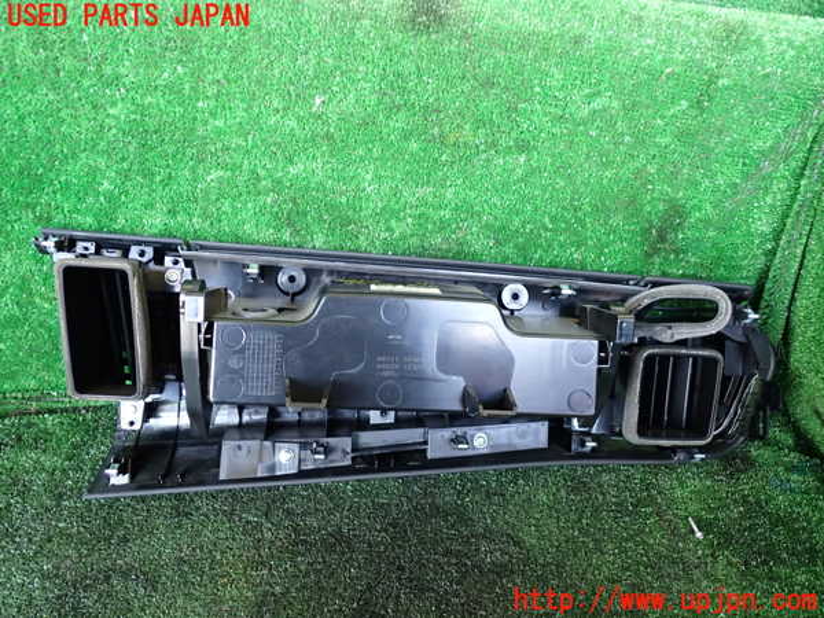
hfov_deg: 60.0
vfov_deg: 46.8
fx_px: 714
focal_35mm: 30
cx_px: 412
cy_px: 309
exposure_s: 1/30
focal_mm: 5.4
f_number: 2.3
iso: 250
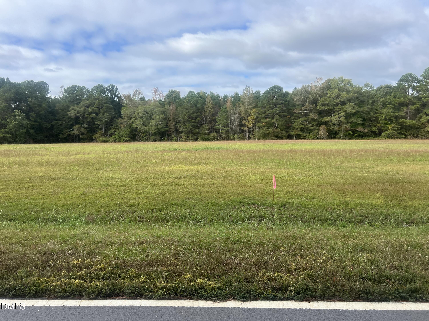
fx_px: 322
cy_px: 160
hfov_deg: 67.3
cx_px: 214
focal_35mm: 26
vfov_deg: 53.1
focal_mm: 5.7
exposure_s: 1/2299
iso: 50
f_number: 1.5
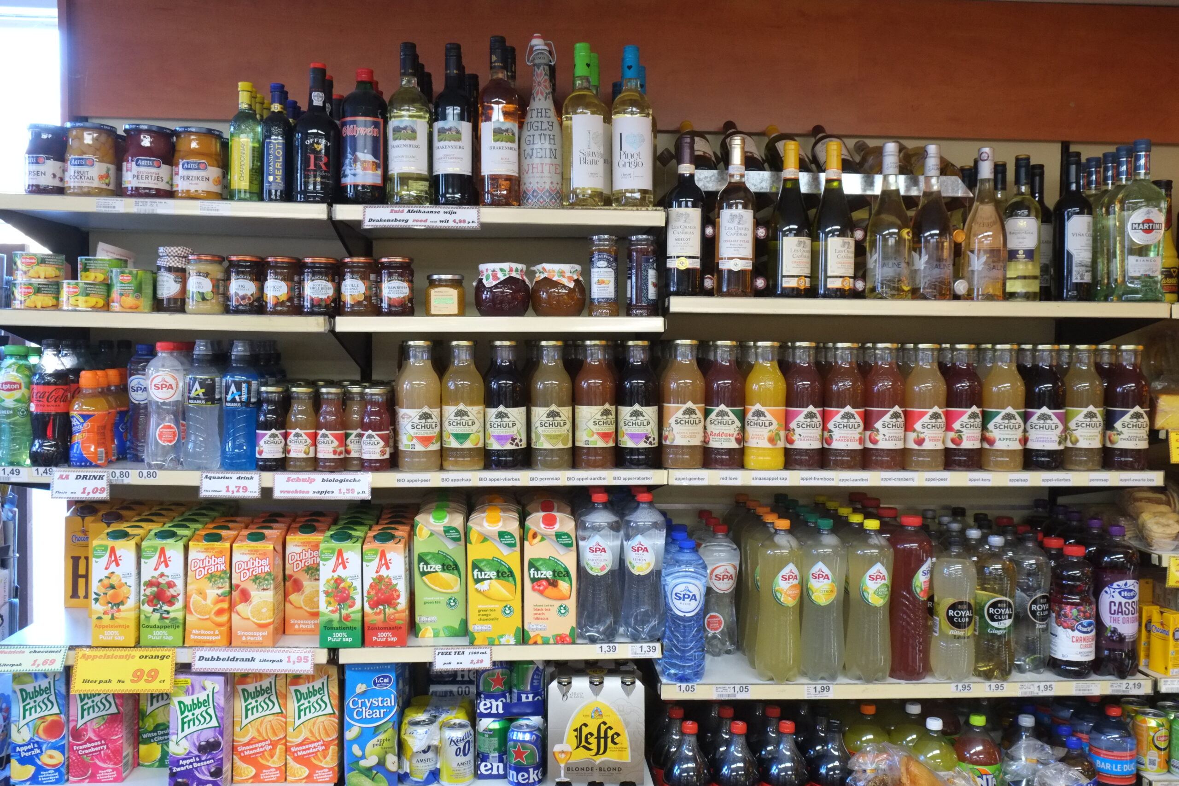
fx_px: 1081
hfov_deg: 57.2
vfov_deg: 40.0
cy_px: 393
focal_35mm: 33
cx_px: 590
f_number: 5.6
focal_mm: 22.3
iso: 3200
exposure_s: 1/52
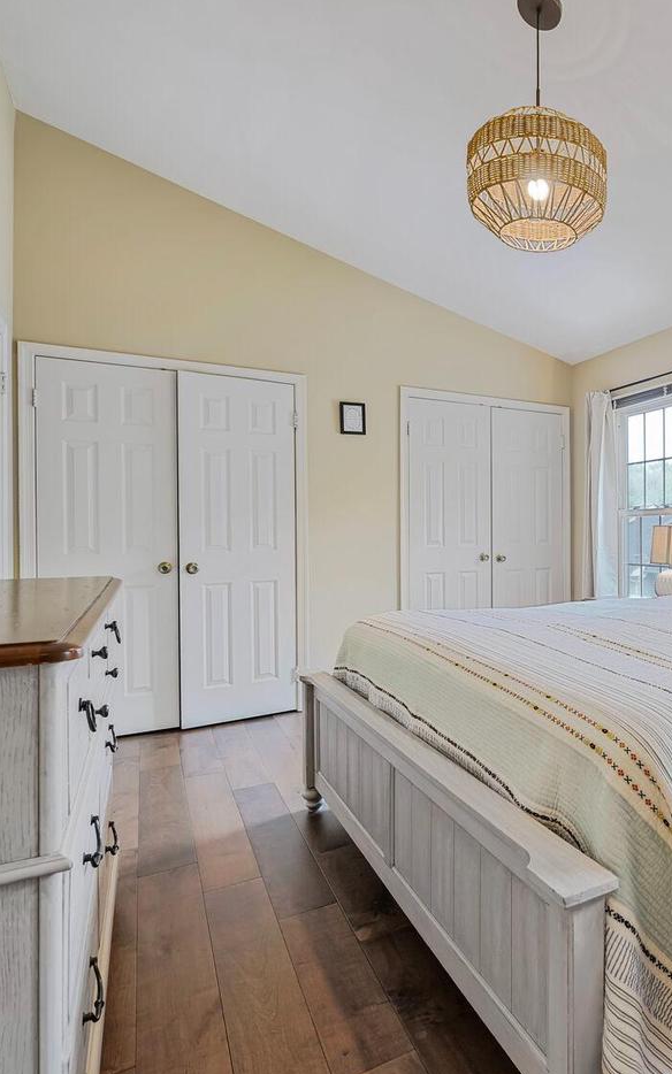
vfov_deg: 79.6
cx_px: 621
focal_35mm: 22
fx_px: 644
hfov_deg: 48.4
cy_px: 545
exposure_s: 1
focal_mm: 14
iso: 400
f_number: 8
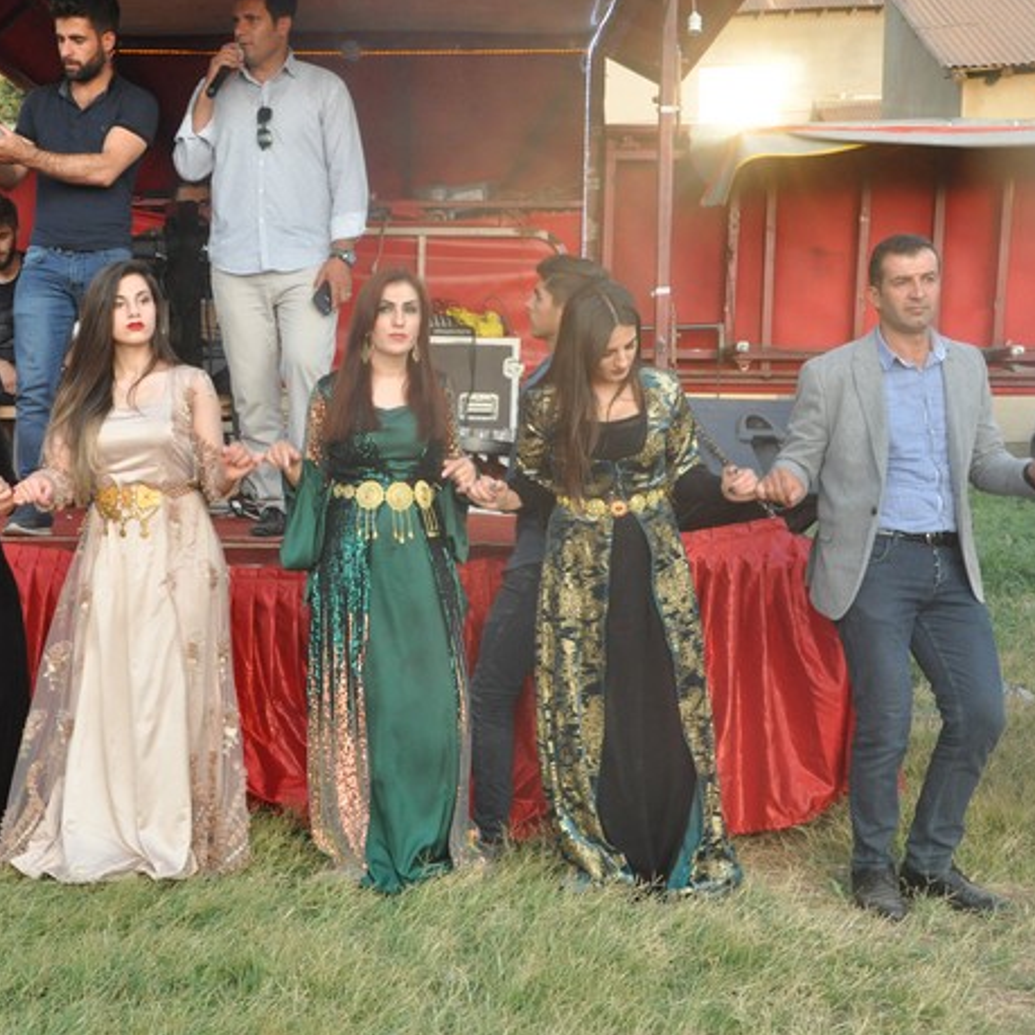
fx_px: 2233
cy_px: 515
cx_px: 262
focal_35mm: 66
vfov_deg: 26.1
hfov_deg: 25.8
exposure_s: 1/160
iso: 1250
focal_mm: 34
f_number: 13
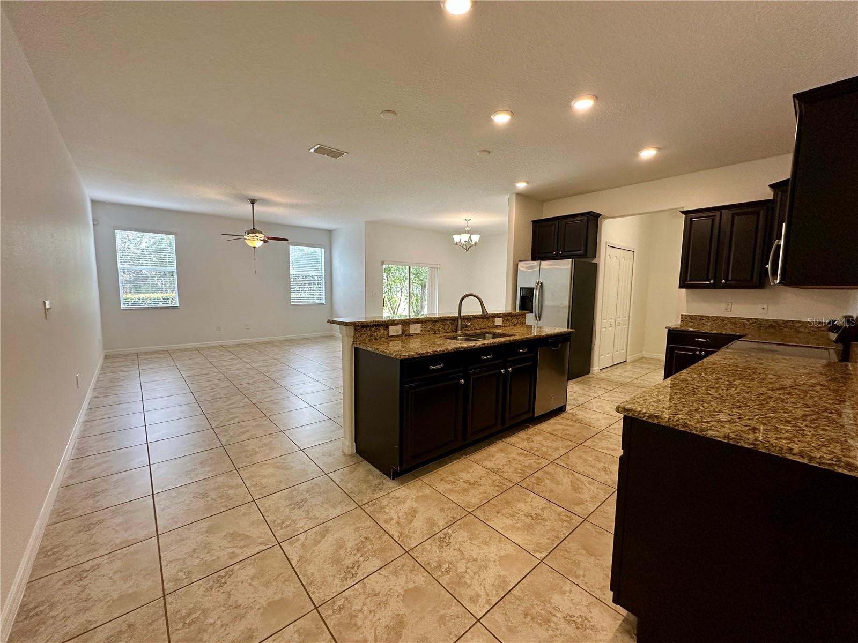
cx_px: 429
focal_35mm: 14
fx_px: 347
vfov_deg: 85.7
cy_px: 322
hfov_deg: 102.1
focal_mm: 2.22
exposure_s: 1/120
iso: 200
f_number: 2.2
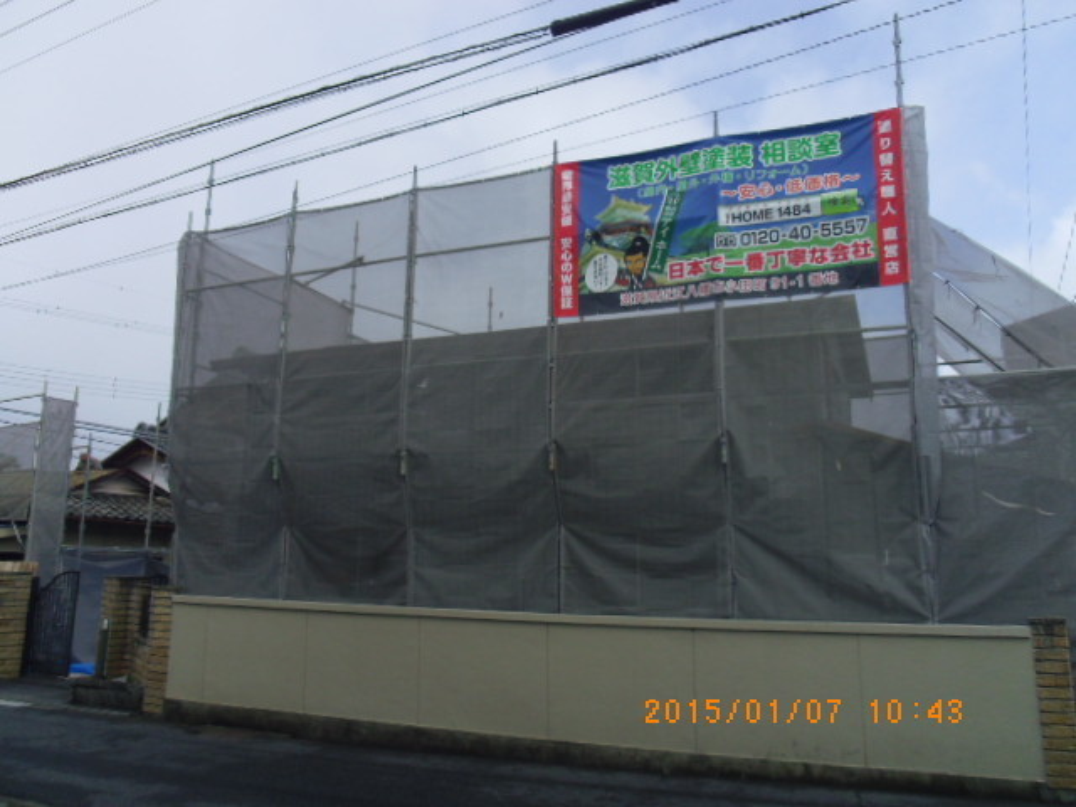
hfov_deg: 63.4
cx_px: 538
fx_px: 870
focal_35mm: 28
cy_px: 404
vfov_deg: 49.7
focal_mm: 5.1
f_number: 3.9
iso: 64
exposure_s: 1/640
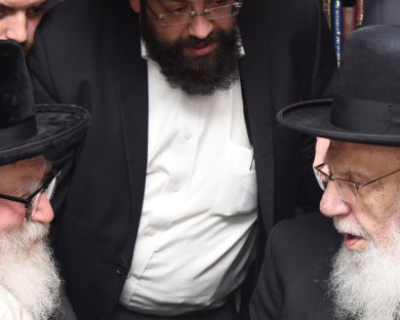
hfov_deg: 15.0
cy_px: 193
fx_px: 1515
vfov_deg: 12.0
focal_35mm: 128
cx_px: 203
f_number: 5
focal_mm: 52
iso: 1250
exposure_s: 1/125
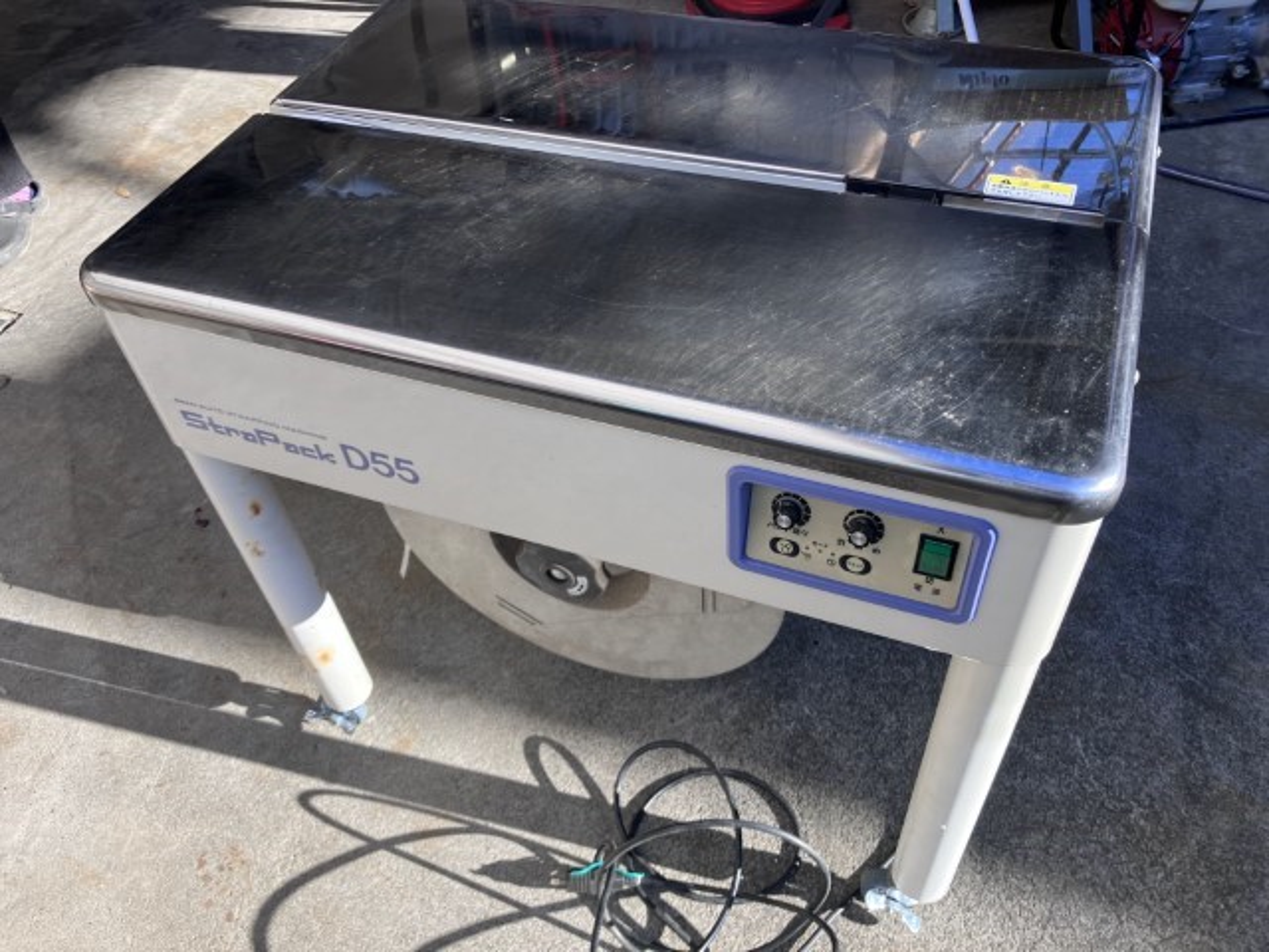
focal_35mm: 28
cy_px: 476
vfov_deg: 49.7
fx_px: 1026
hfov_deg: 63.4
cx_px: 634
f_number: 1.8
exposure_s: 1/445
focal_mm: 3.99
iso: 32
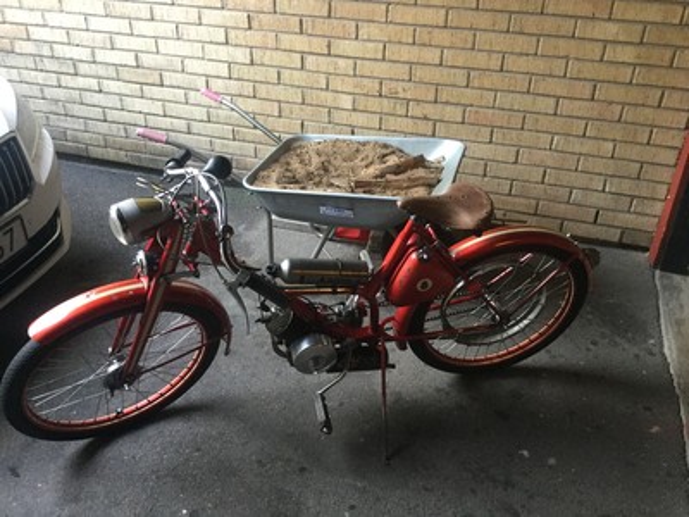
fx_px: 617
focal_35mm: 31
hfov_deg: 58.4
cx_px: 344
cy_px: 258
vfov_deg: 45.4
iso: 200
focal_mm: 3.3
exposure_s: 1/33
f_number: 2.4
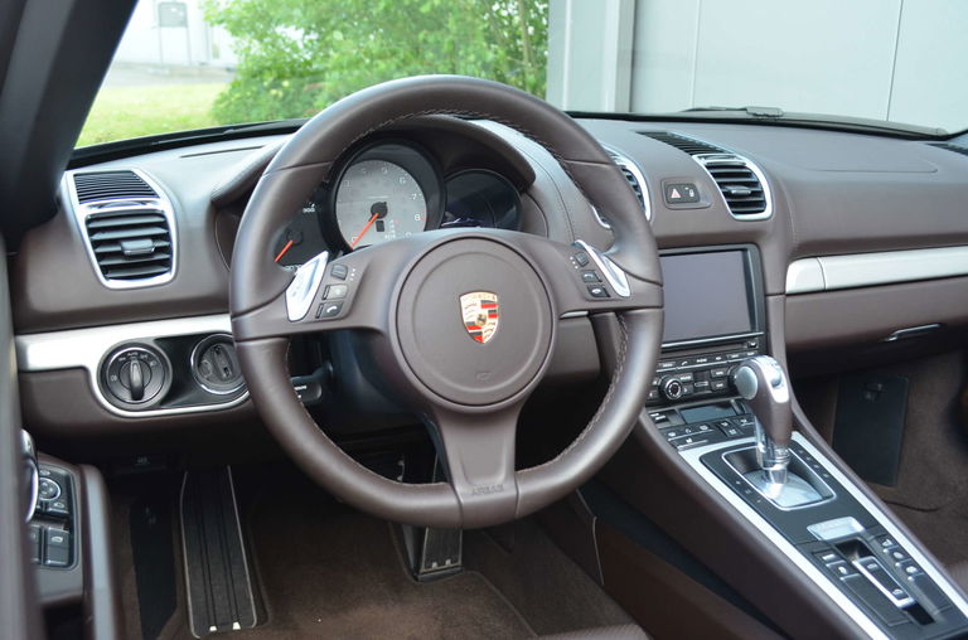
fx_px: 966
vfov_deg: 36.7
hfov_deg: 53.2
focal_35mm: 36
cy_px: 320
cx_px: 484
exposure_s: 1/80
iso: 400
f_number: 4.2
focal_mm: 24
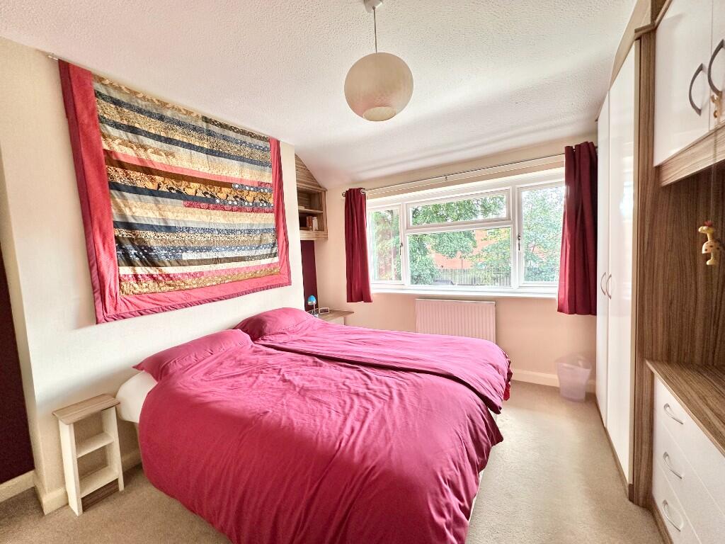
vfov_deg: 85.7
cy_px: 272
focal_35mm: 14
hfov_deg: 102.1
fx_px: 293
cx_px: 362
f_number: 2.2
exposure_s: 1/99
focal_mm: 2.22
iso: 125
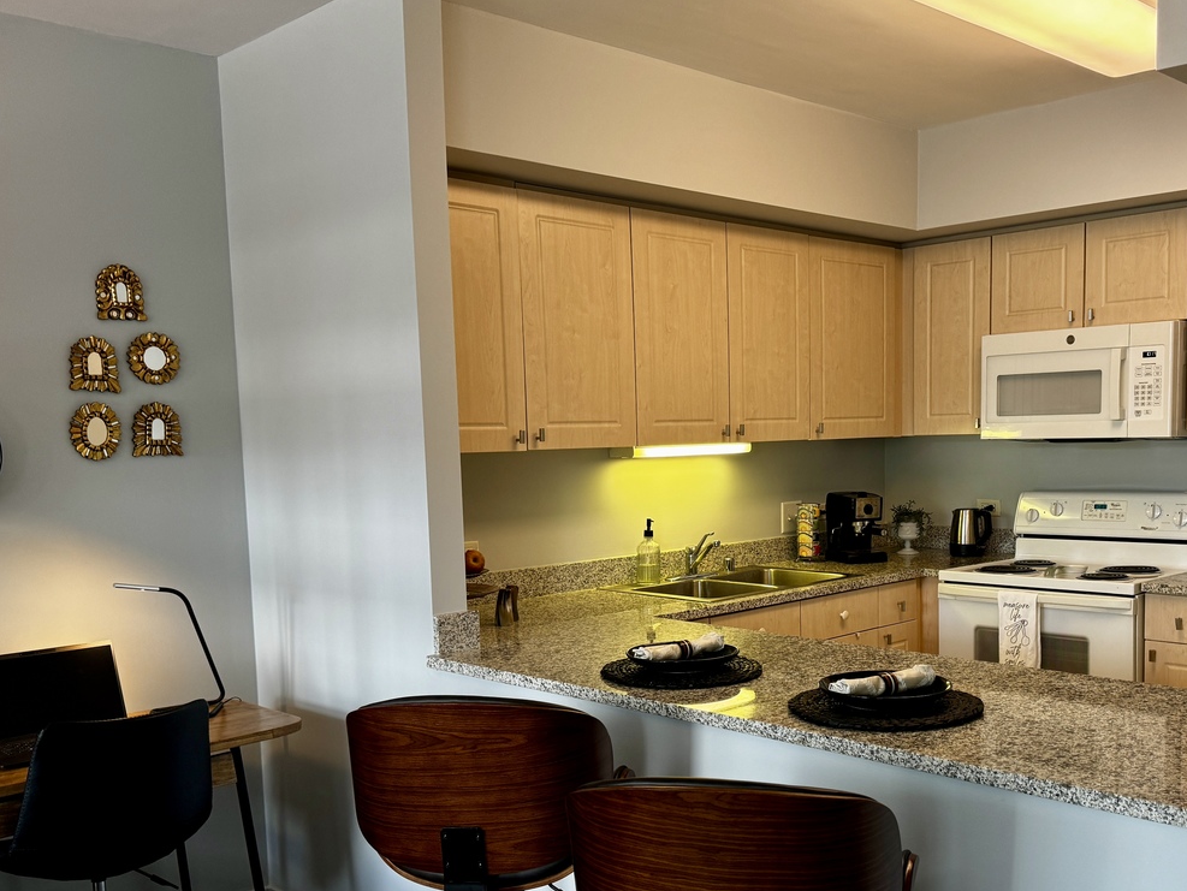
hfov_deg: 52.1
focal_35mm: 35
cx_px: 730
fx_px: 1201
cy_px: 560
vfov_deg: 40.4
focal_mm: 6.76
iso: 125
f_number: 1.78
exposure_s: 1/60
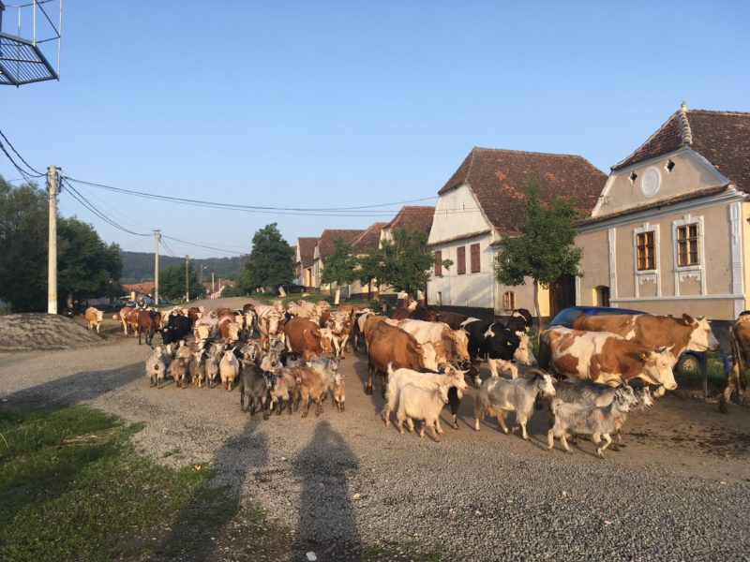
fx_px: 628
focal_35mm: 29
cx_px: 375
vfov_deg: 48.2
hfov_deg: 61.7
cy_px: 281
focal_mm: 4.15
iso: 25
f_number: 2.2
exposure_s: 1/519
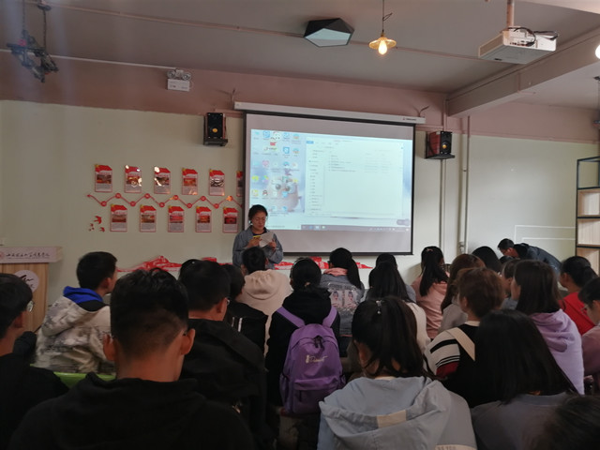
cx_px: 300
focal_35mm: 27
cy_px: 225
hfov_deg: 65.3
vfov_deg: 51.4
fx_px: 468
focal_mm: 3.62
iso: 125
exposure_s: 1/33.3
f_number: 1.8
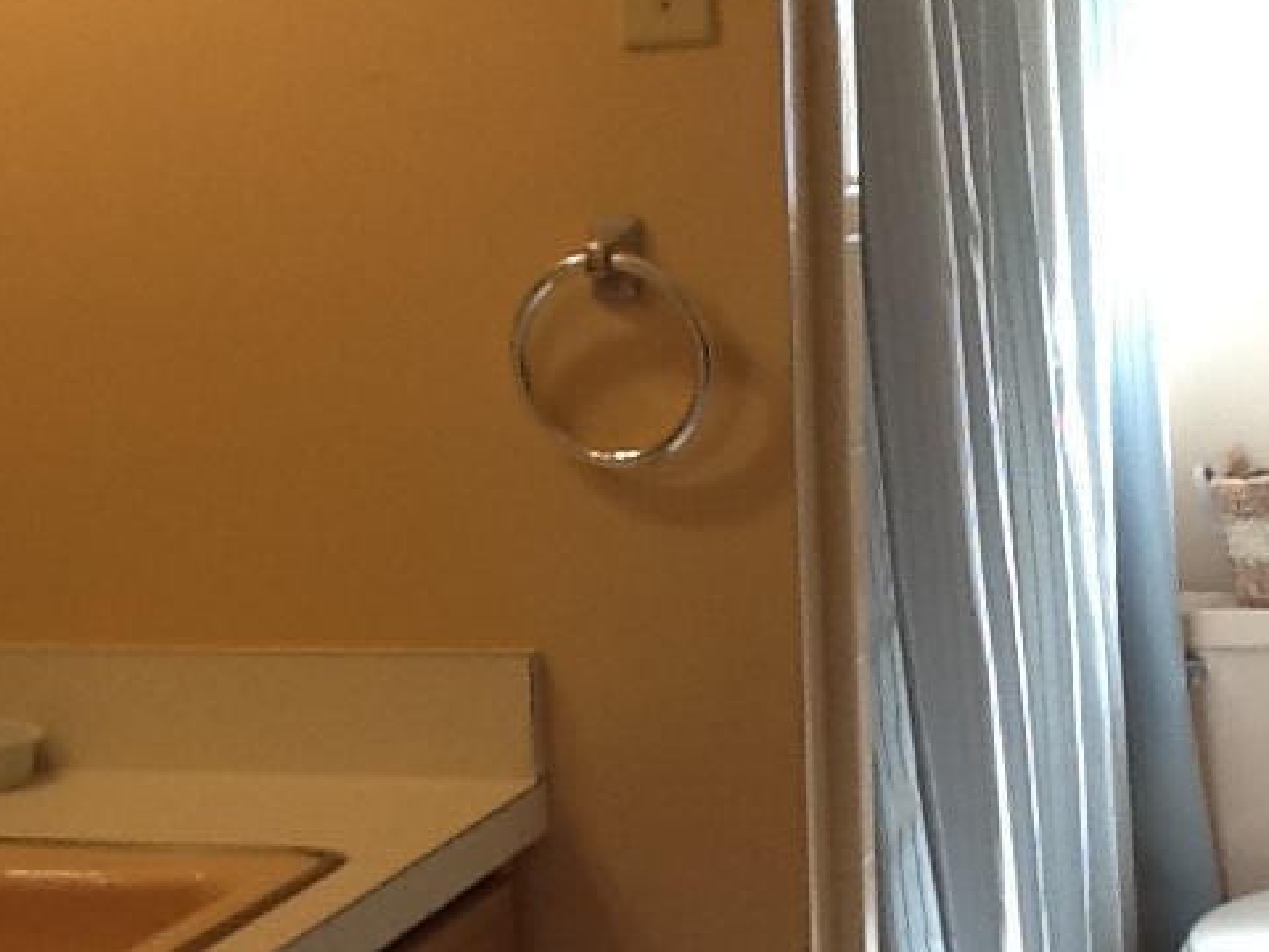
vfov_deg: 16.7
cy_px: 658
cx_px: 746
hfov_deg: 22.2
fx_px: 3226
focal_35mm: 88
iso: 40
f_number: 2.4
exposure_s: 1/30
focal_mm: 2.03
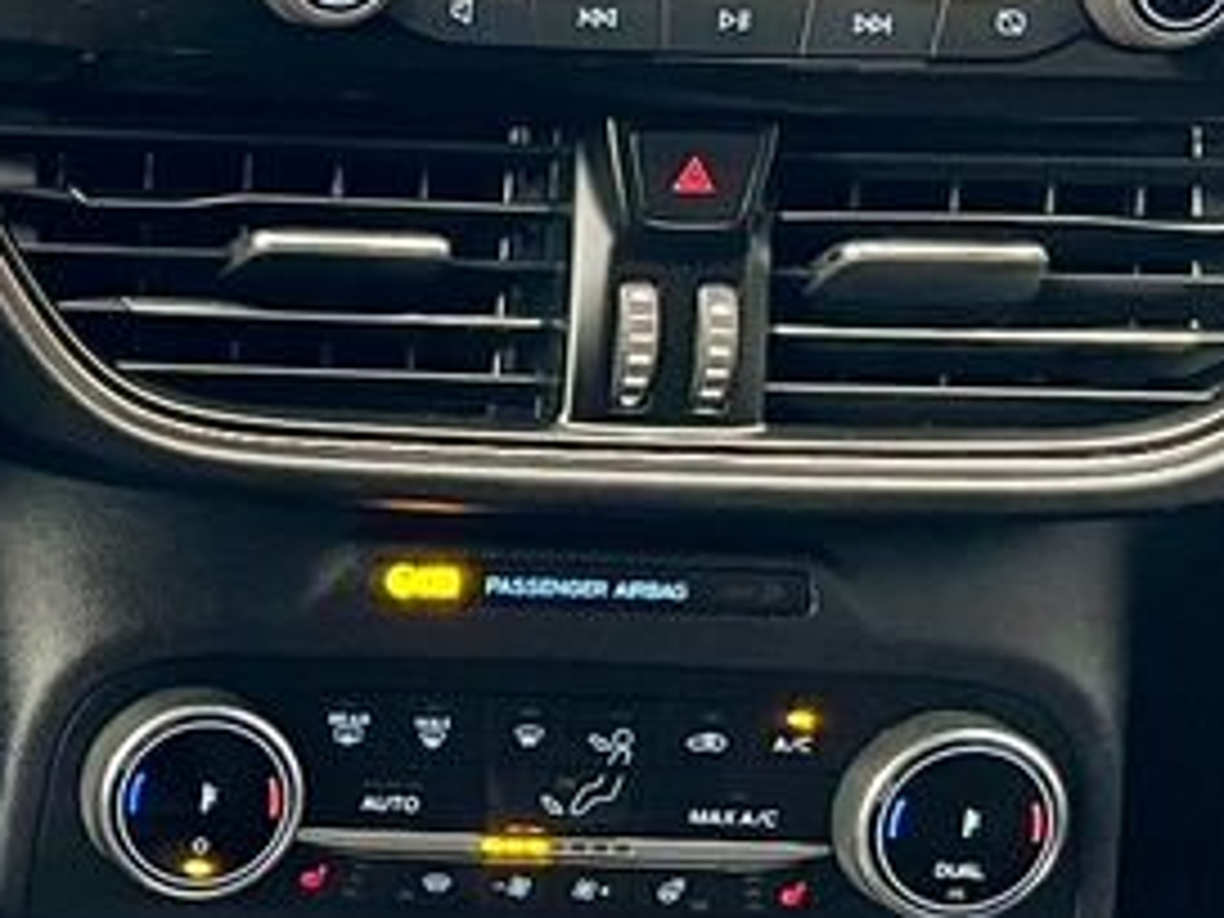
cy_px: 405
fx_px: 3465
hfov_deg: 17.2
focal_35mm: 98
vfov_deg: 15.1
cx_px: -832
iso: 400
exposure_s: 1/60
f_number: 1.6
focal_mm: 5.1
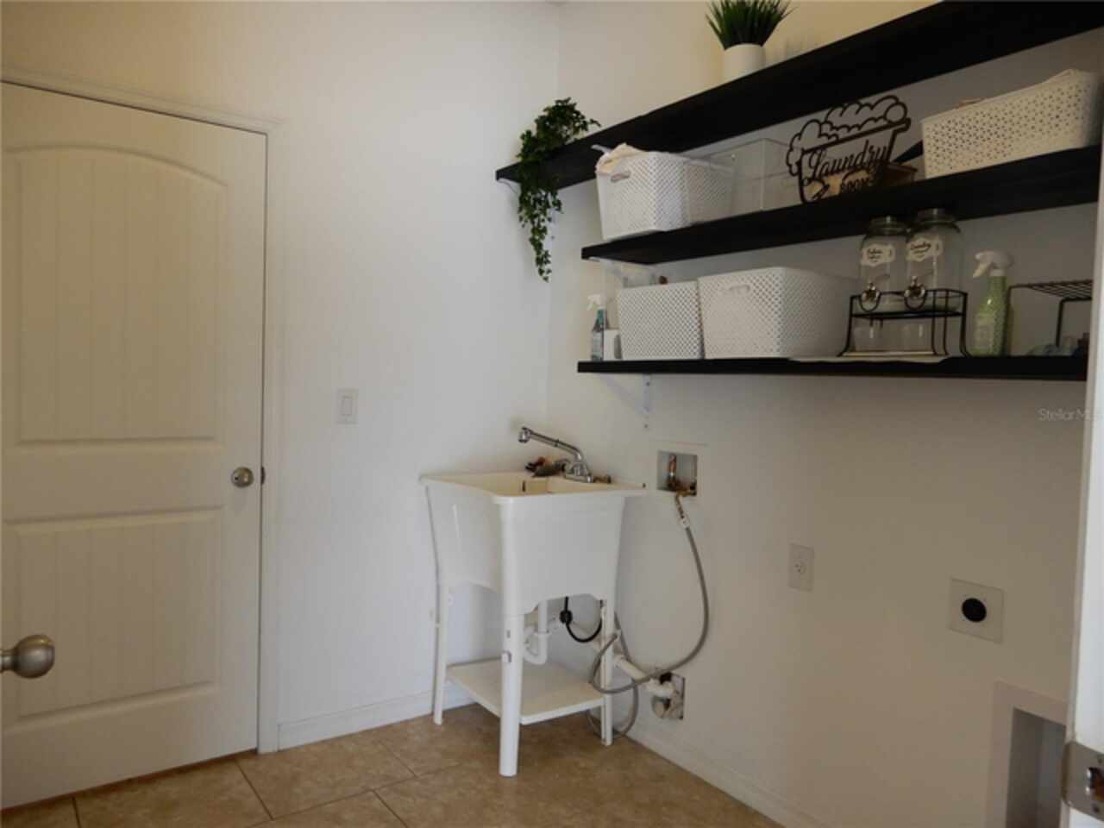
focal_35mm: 24
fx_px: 765
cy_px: 414
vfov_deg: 56.8
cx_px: 552
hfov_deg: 71.6
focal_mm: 4.3
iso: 140
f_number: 3.4
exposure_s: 1/30
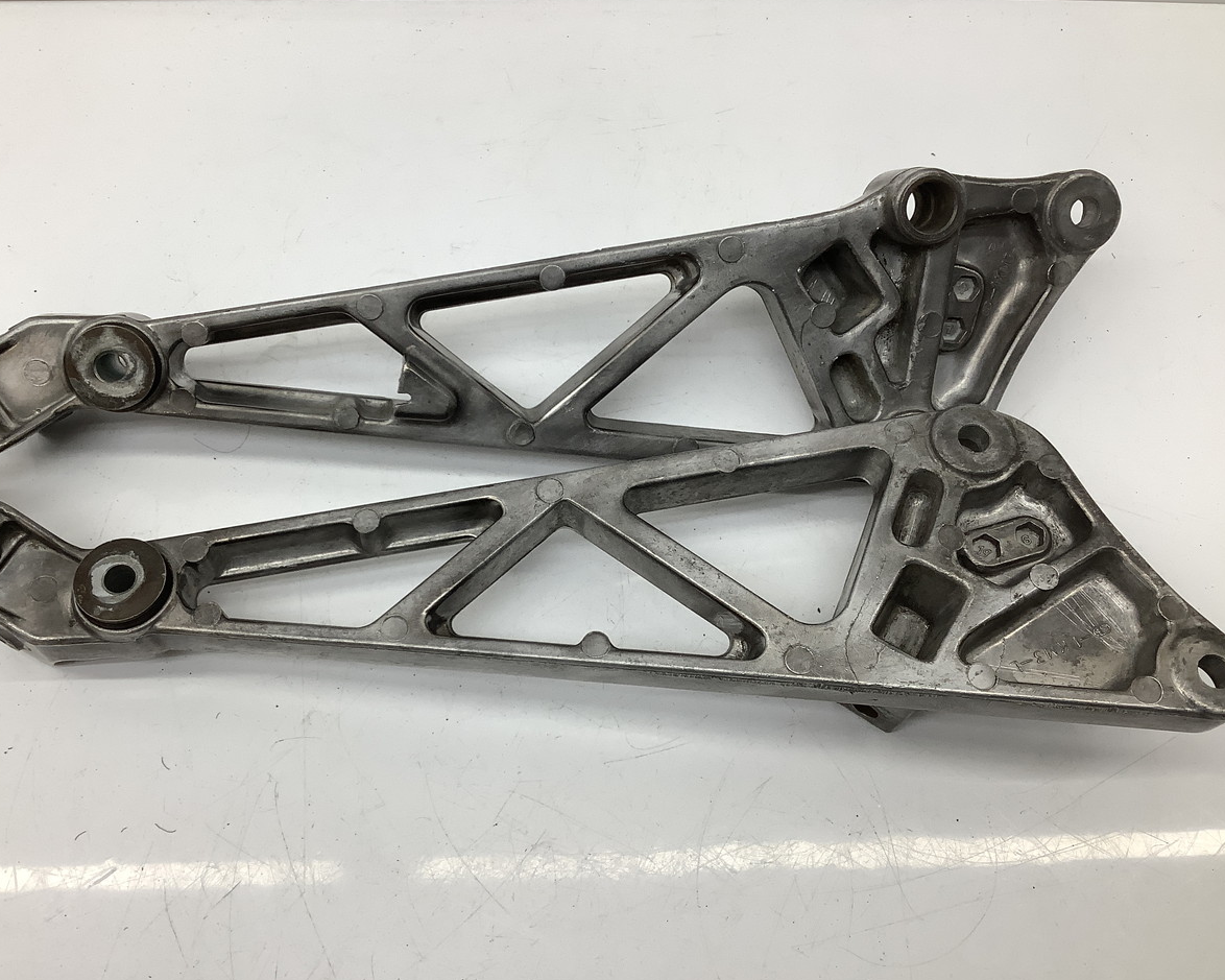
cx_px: 569
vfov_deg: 44.5
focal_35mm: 33
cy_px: 485
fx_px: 1196
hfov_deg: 54.2
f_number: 2.4
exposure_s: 1/120
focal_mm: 3.3
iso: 64
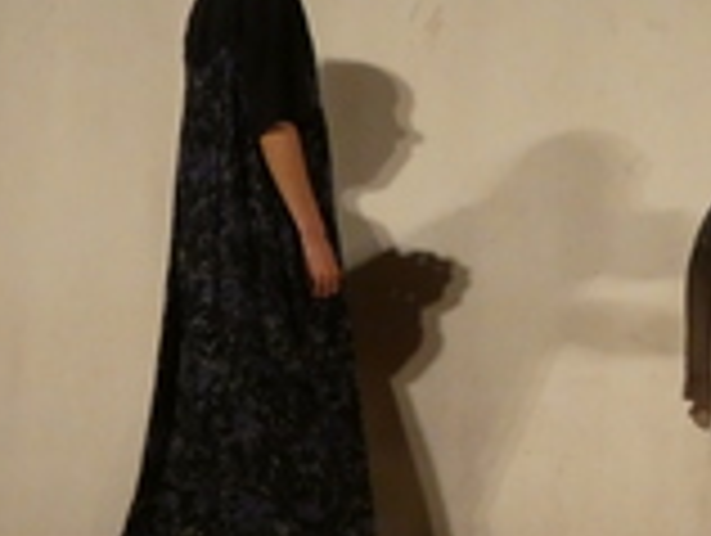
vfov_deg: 7.4
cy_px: 144
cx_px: 603
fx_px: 4114
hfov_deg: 9.8
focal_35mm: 200
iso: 640
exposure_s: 1/80
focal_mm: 11.9
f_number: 4.2
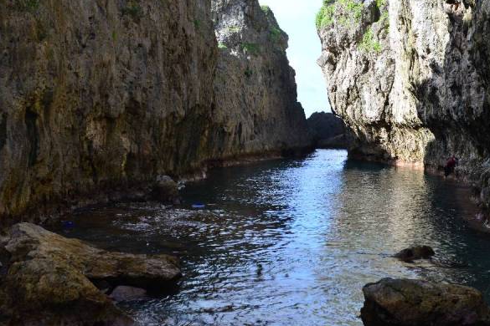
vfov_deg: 26.0
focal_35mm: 52
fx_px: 708
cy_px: 136
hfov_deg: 37.8
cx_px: 321
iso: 250
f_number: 7.1
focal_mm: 38
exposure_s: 1/200
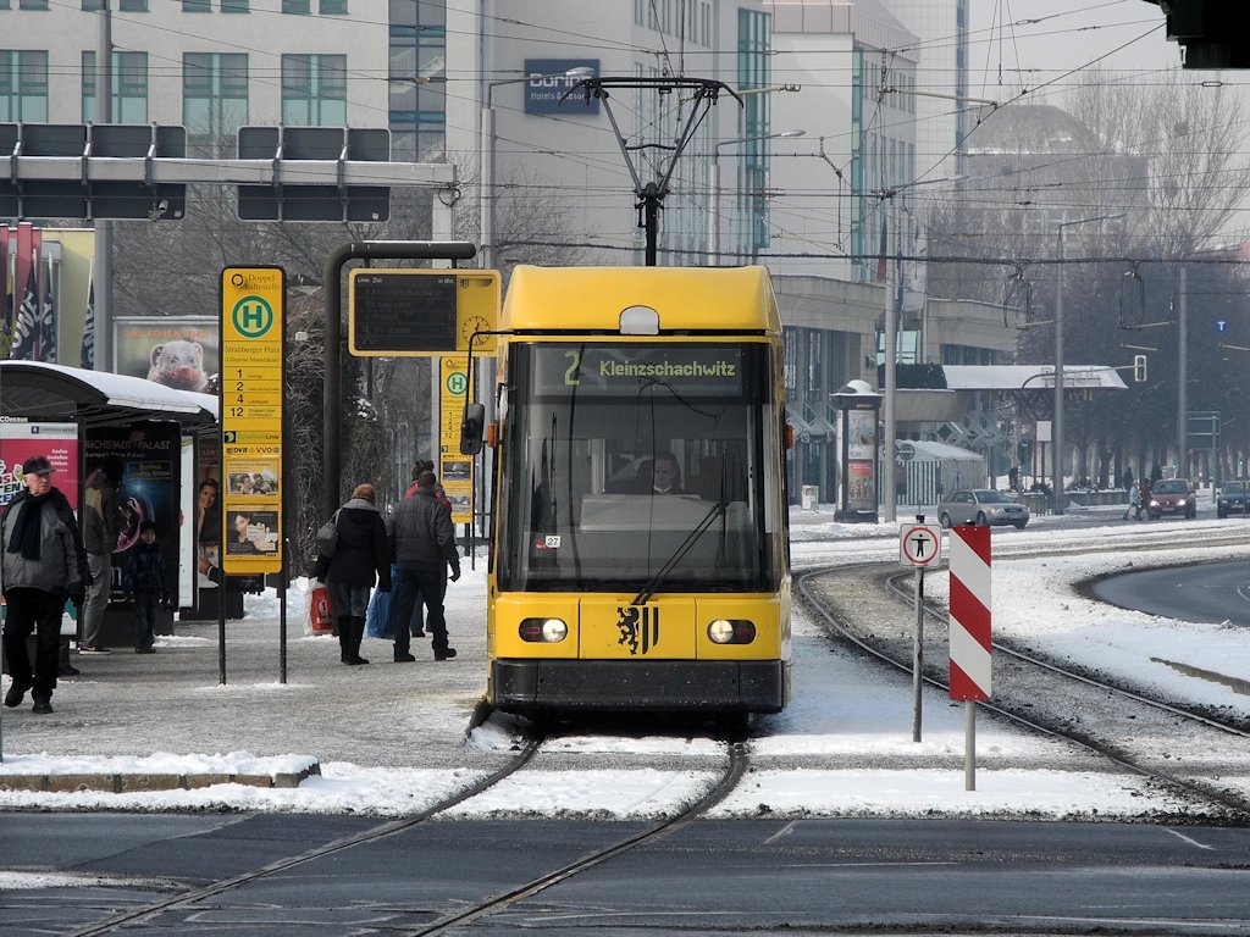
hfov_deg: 9.9
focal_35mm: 200
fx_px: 7222
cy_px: 468
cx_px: 625
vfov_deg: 7.4
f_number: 5.6
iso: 100
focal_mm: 42.6
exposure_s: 1/326
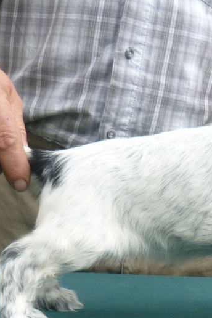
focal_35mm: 50
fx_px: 442
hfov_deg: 25.6
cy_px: 173
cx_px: 213
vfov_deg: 39.6
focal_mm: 5.5
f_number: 2.8
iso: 80
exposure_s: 1/400
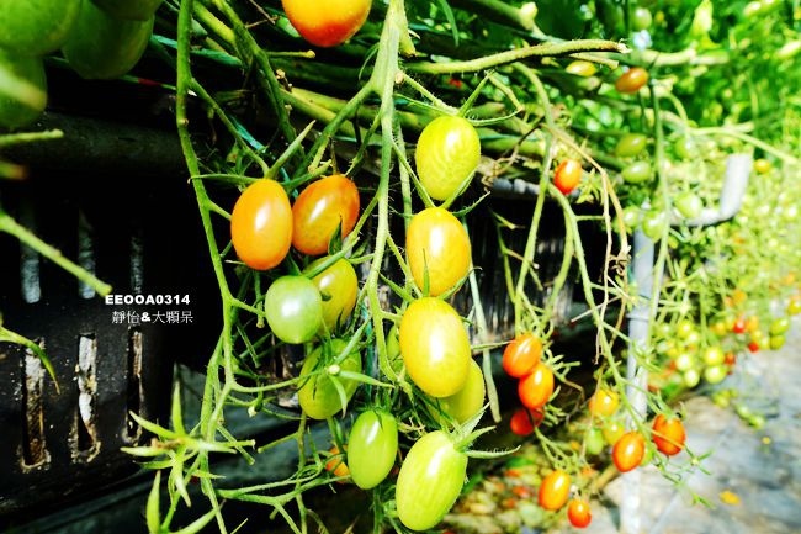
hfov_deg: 73.8
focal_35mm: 24
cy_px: 267
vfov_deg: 53.1
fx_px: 534
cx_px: 400
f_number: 4
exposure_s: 1/125
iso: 125
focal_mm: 8.8
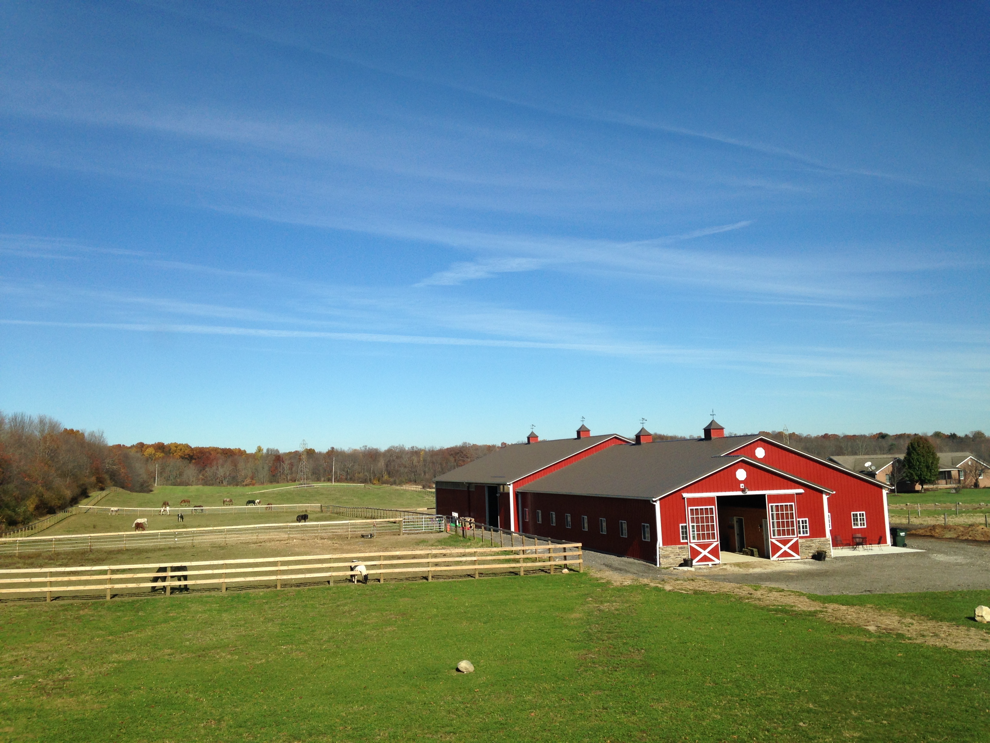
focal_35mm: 33
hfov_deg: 55.4
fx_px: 944
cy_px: 372
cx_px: 495
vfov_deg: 42.9
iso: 50
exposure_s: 1/1695
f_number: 2.4
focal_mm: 4.12
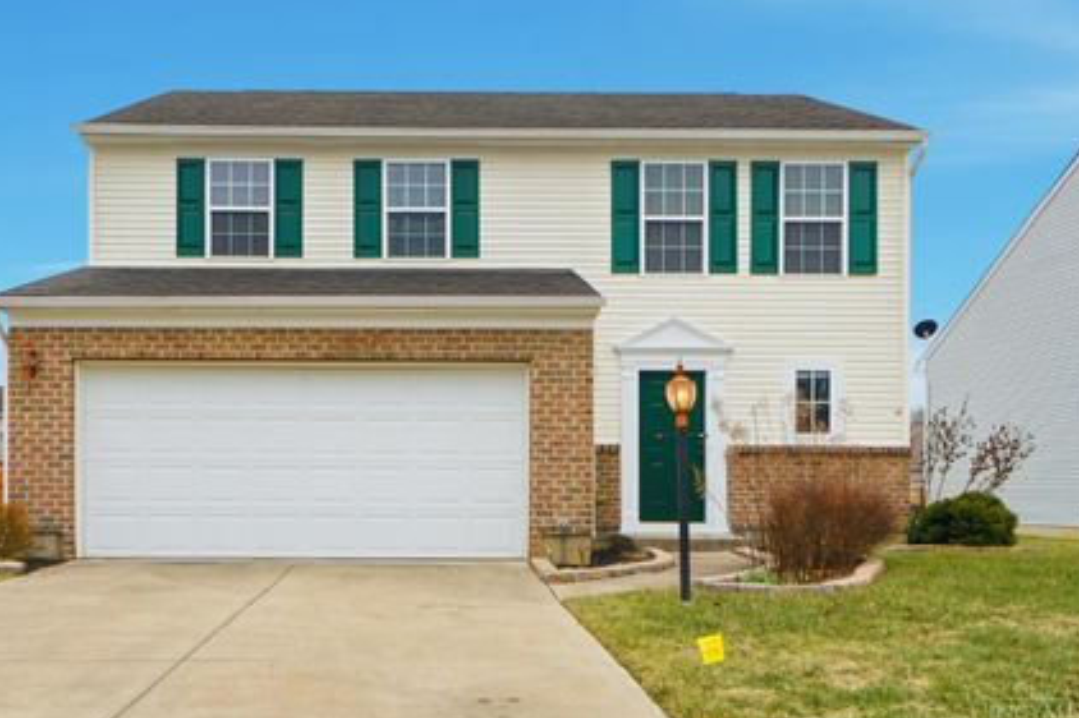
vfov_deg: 41.0
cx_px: 463
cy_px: 316
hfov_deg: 58.5
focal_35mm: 32
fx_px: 959
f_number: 4
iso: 100
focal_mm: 18
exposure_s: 1/5000
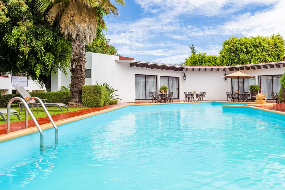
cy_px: 95
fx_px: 230
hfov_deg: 63.6
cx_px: 142
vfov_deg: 45.0
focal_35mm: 29
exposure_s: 1/125
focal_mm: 29
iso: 125
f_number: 11
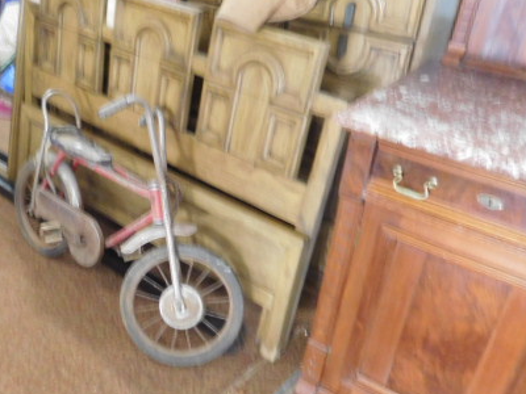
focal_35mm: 40
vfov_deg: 35.9
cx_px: 138
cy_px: 223
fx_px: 608
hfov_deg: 45.3
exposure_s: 1/8
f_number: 3.4
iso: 450
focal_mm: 4.5
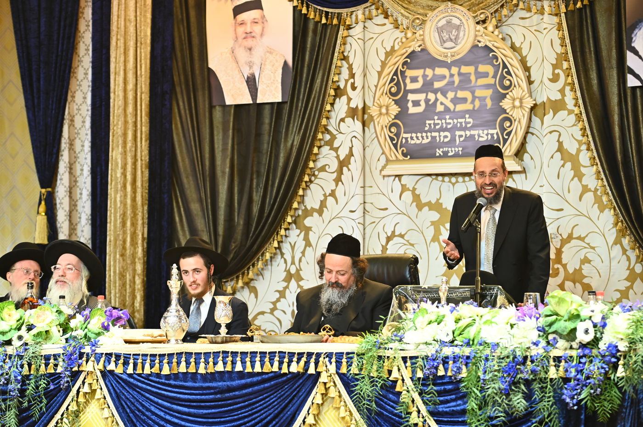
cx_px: 322
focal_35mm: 98
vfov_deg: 13.9
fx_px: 1749
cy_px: 214
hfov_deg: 20.8
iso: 2500
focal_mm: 98
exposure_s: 1/125
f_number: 5
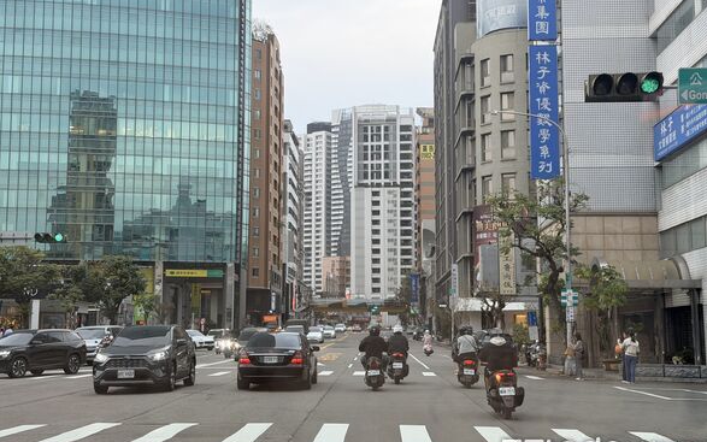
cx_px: 360
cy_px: 204
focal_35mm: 52
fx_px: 1002
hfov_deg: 38.9
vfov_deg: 24.9
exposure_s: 1/121
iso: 50
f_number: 1.78
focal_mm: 6.76
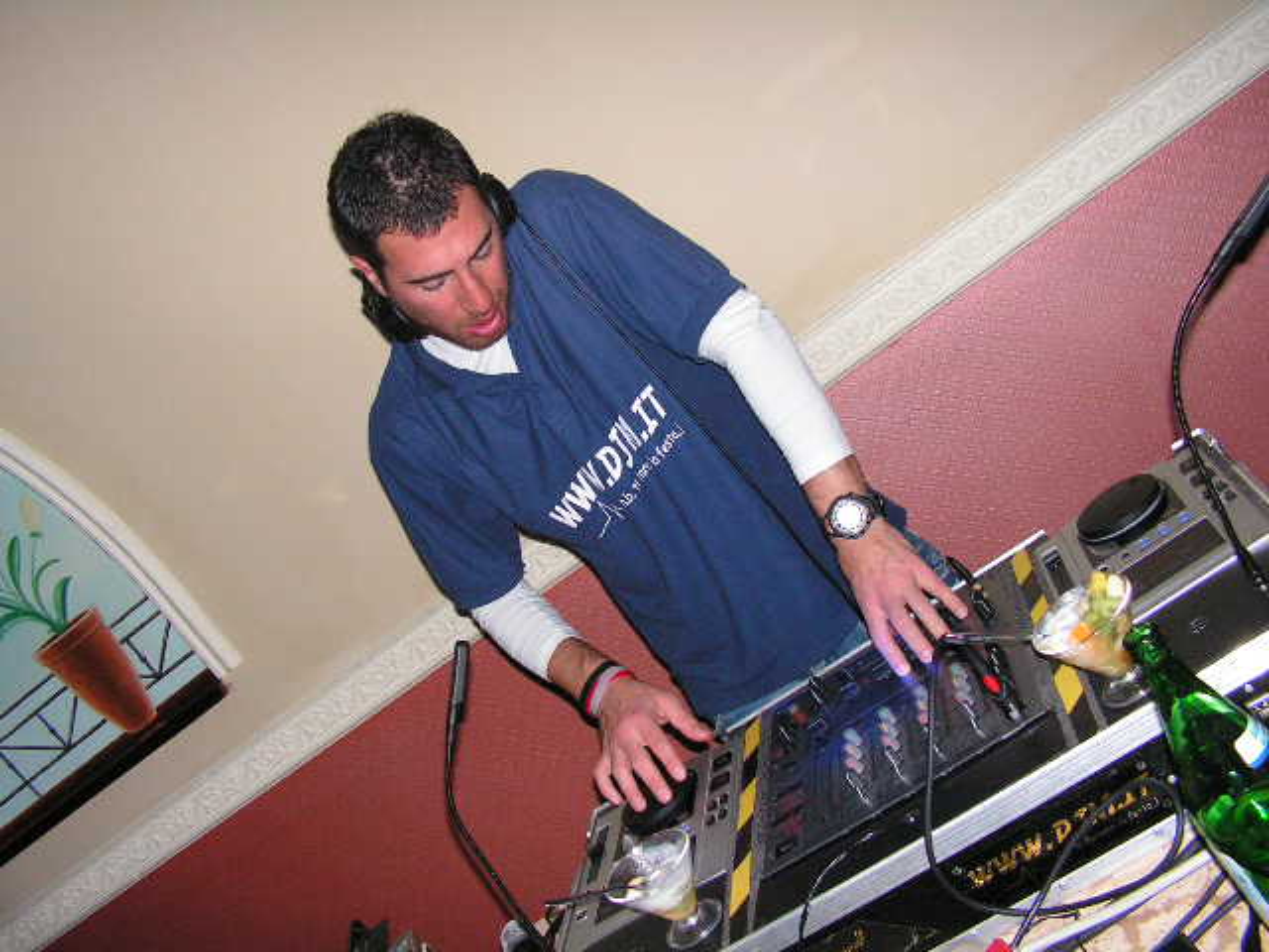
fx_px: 1320
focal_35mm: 36
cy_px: 476
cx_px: 634
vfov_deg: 39.7
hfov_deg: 51.4
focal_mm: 6
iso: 200
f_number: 3.2
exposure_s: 1/40
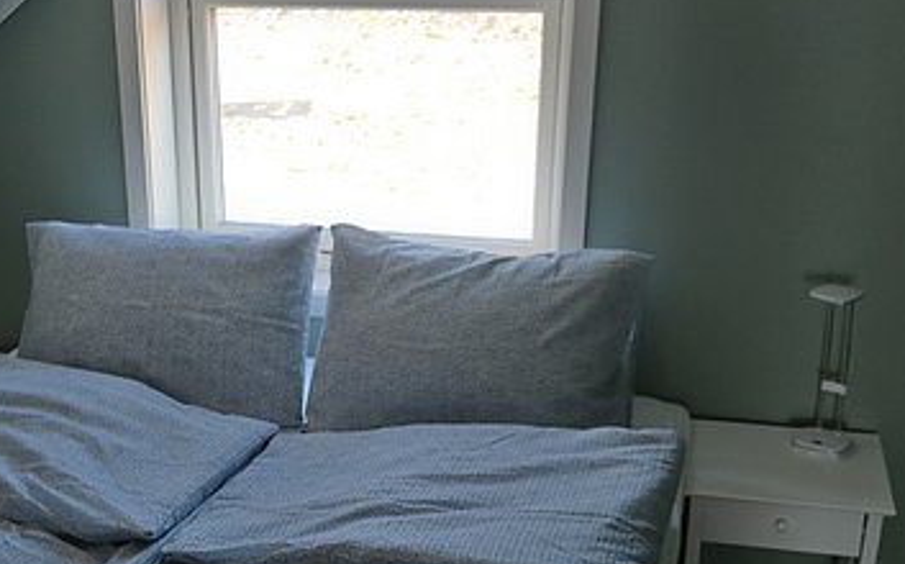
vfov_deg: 24.4
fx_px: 1282
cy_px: 454
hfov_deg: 38.5
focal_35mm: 52
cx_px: 318
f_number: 3.5
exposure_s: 1/50
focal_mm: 20
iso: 200
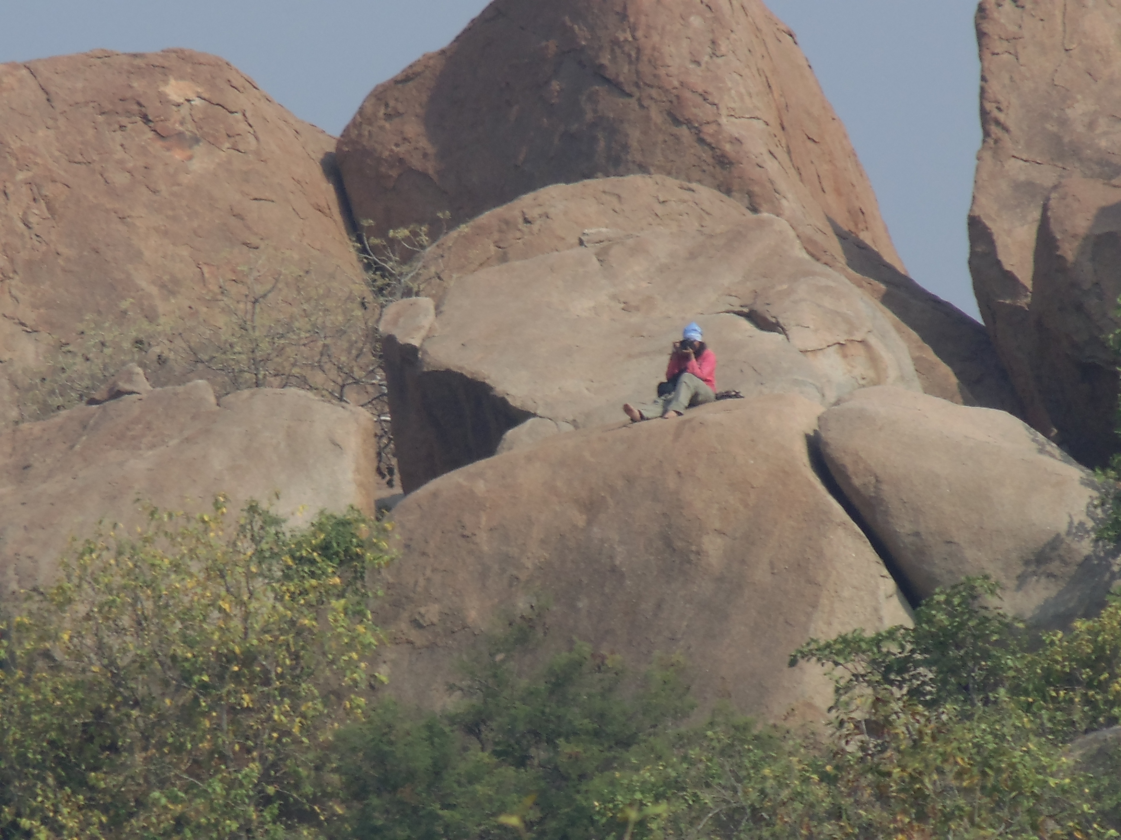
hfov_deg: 3.8
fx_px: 17002
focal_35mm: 525
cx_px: 560
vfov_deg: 2.8
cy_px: 420
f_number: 5.8
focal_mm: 94.5
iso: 80
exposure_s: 1/400
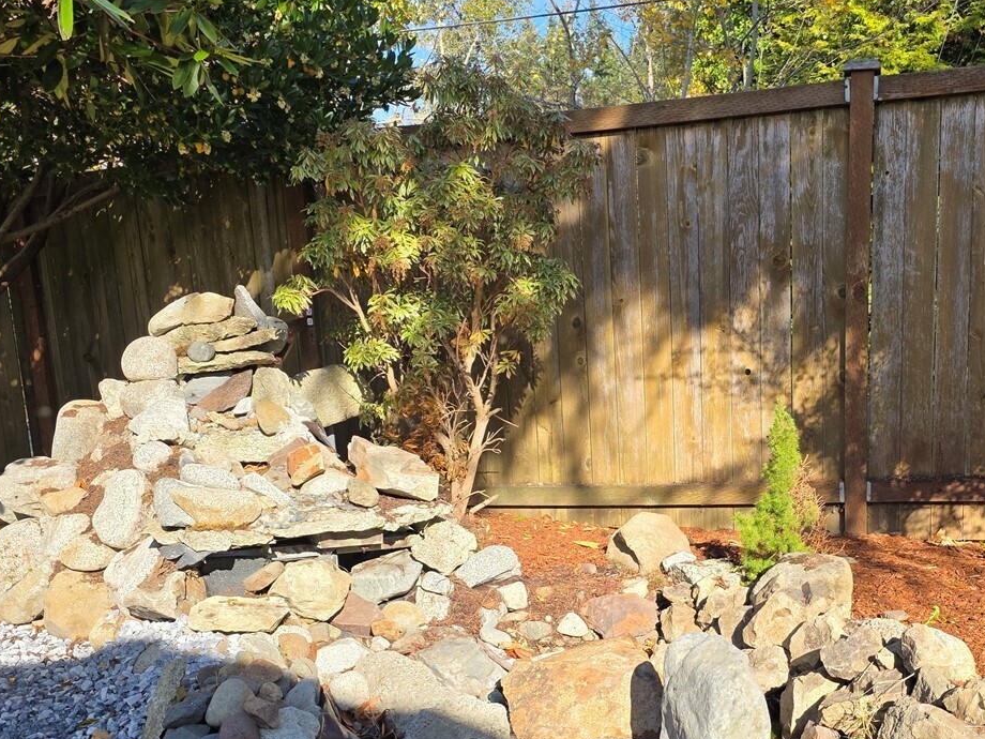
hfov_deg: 46.5
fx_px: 1138
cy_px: 564
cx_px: 604
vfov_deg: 35.1
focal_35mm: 40
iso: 80
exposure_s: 1/2664
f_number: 1.7
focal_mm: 6.3
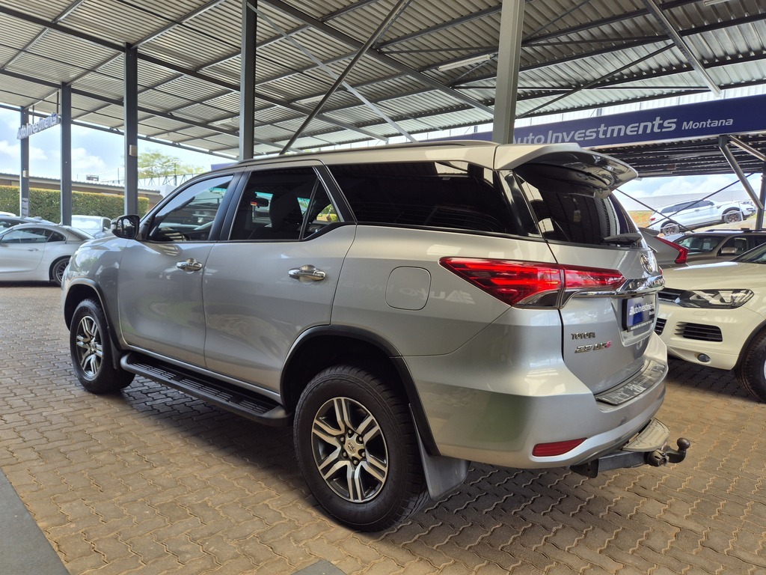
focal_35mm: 23
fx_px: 509
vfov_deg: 58.9
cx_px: 383
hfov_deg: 73.9
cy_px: 288
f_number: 1.8
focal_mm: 5.4
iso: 25
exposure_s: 1/361
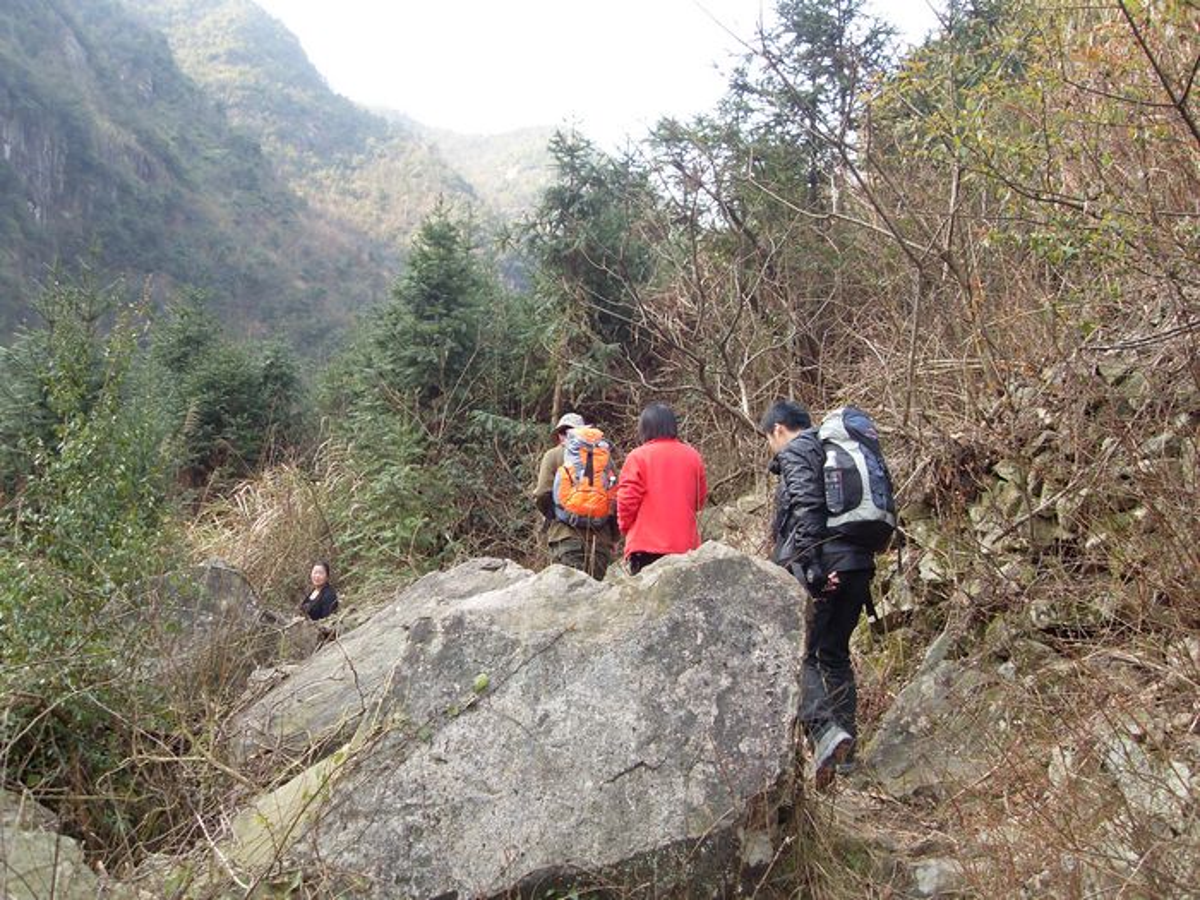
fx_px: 1283
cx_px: 600
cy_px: 450
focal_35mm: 37
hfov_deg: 50.1
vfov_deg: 38.7
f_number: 2.8
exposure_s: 1/125
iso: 80
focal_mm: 6.3
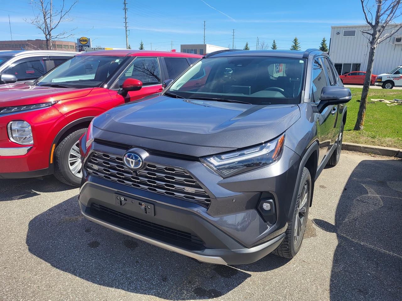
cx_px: 201
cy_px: 150
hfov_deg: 67.3
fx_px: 302
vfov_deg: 53.1
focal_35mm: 26
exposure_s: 1/1422
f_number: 1.8
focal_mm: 5.4
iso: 40
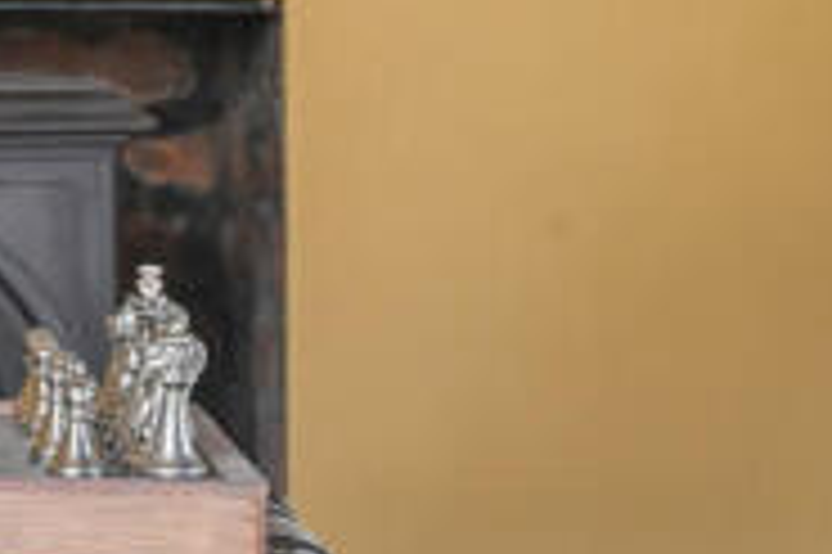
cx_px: -193
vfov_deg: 7.7
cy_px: 144
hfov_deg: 11.4
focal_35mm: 177
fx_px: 4087
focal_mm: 50
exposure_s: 2
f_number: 8
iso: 400
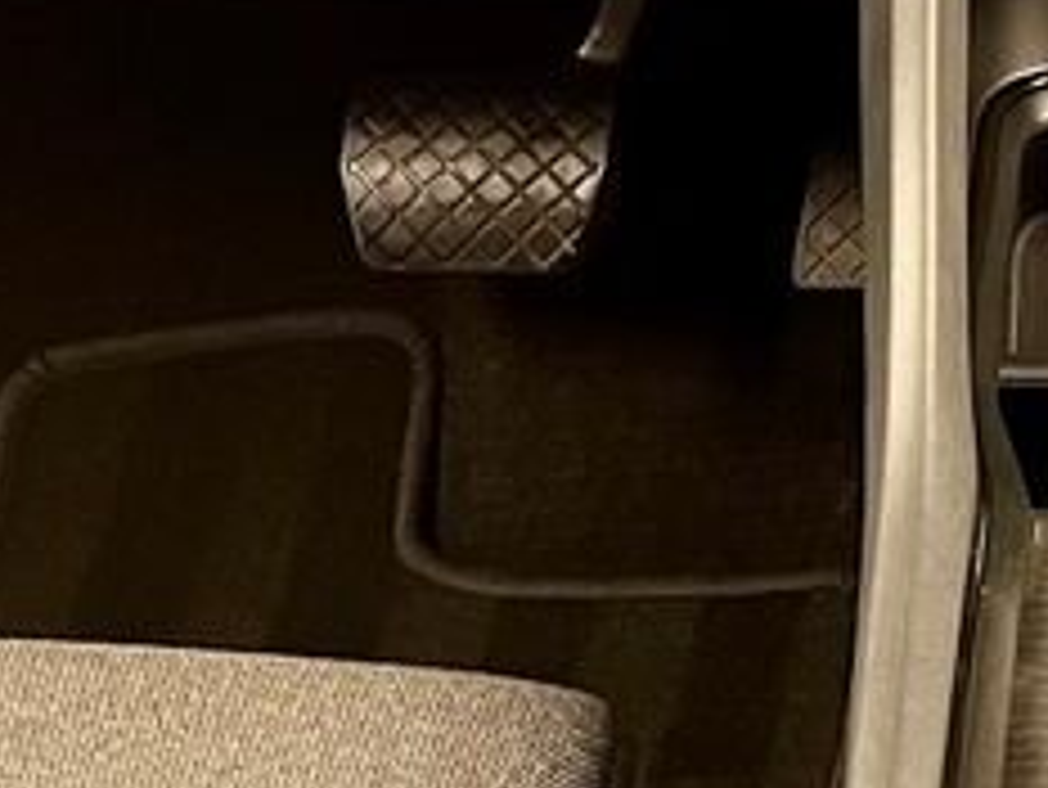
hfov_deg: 14.2
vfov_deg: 10.2
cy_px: -774
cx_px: 1304
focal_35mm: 134
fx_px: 4059
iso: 320
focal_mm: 5.7
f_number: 1.5
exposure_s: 1/50
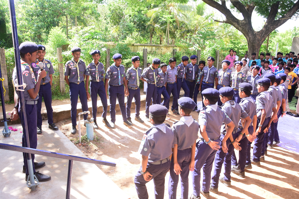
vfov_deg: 25.8
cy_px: 100
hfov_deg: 37.9
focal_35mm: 52
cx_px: 150
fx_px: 436
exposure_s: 1/125
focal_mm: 35
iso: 320
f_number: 8
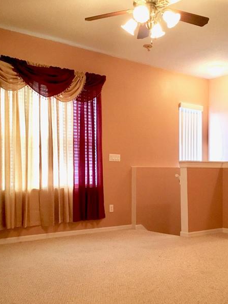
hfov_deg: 35.8
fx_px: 351
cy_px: 179
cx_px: 134
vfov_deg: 46.6
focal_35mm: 40
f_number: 2.4
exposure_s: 1/30
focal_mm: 3.3
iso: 125
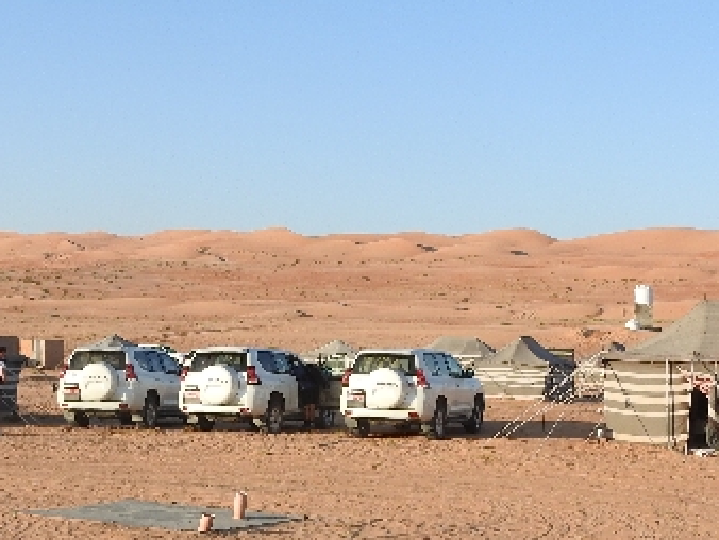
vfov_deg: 20.7
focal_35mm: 71
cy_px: 357
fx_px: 1476
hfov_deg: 27.3
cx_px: 277
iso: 100
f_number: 3.5
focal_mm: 5.4
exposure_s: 1/800
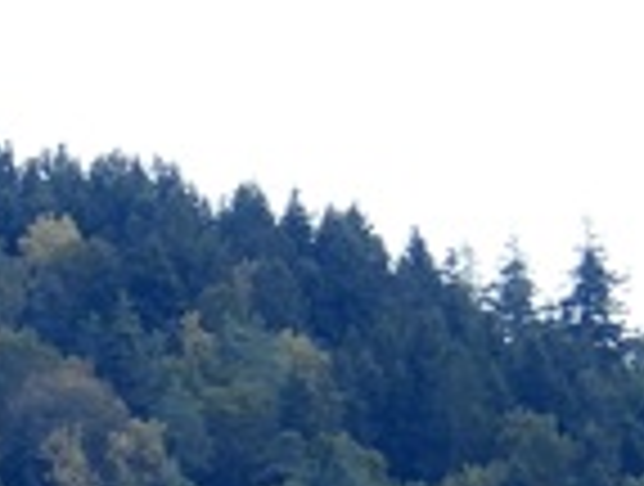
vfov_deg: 1.2
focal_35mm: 1227
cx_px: -806
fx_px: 22885
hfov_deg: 1.6
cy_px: 1134
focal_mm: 39.3
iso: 110
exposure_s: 1/125
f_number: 4.5
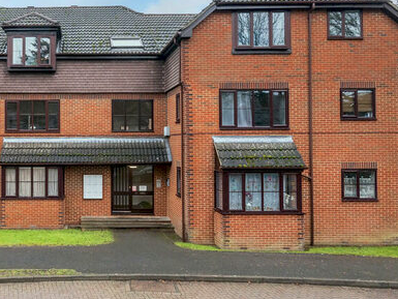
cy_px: 130
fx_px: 322
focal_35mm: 28
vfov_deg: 49.6
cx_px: 88
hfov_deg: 59.2
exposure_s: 1/125
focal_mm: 16
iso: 1250
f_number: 7.1
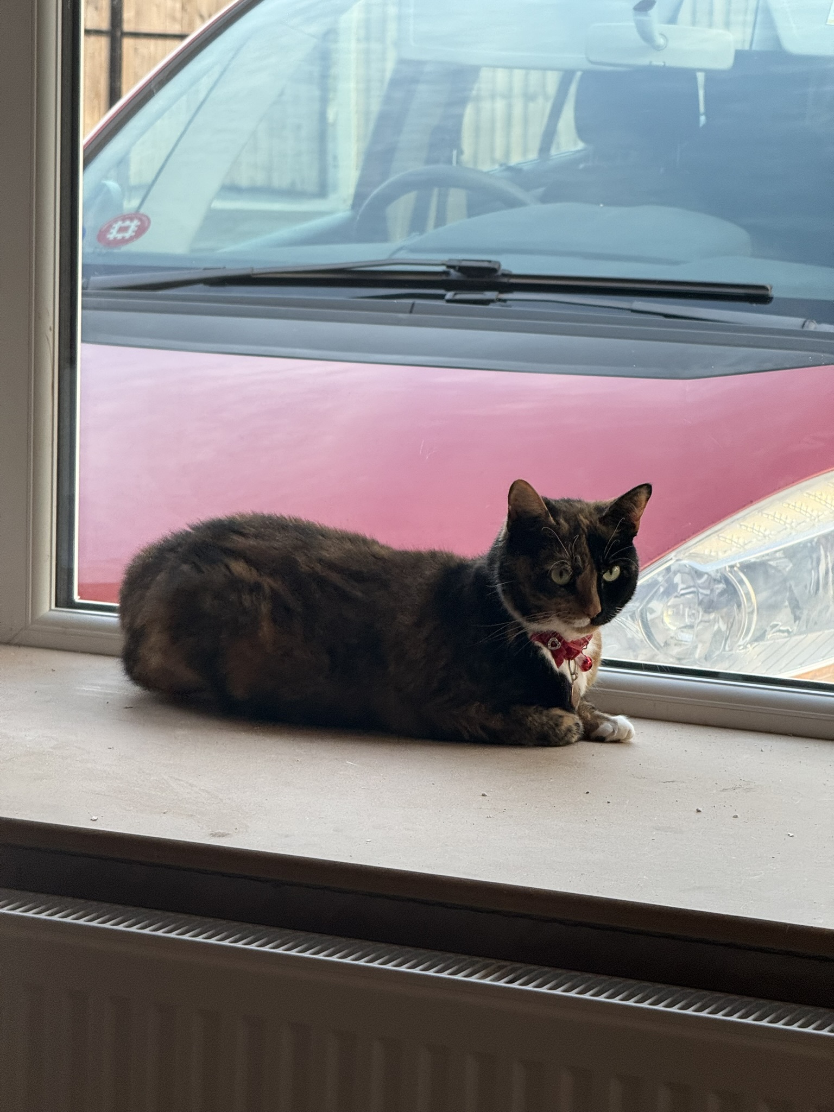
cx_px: 417
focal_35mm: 120
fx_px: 3855
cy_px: 556
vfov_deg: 16.4
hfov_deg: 12.3
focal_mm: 15.66
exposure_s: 1/91
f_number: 2.8
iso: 250
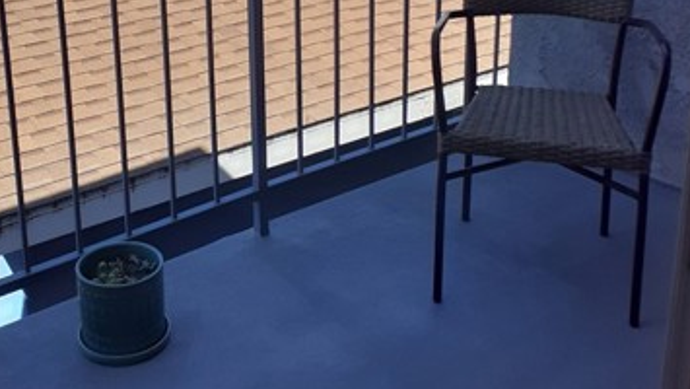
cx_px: 241
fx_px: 970
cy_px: 23
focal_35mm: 53
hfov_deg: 38.8
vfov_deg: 22.0
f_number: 1.9
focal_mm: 3.6
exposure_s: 1/1164
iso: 40
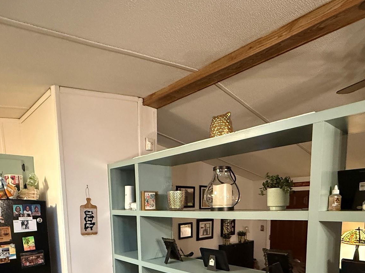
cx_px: 170
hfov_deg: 69.3
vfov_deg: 49.9
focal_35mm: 25
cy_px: 236
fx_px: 264
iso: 800
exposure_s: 1/60
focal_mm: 2.22
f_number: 2.2
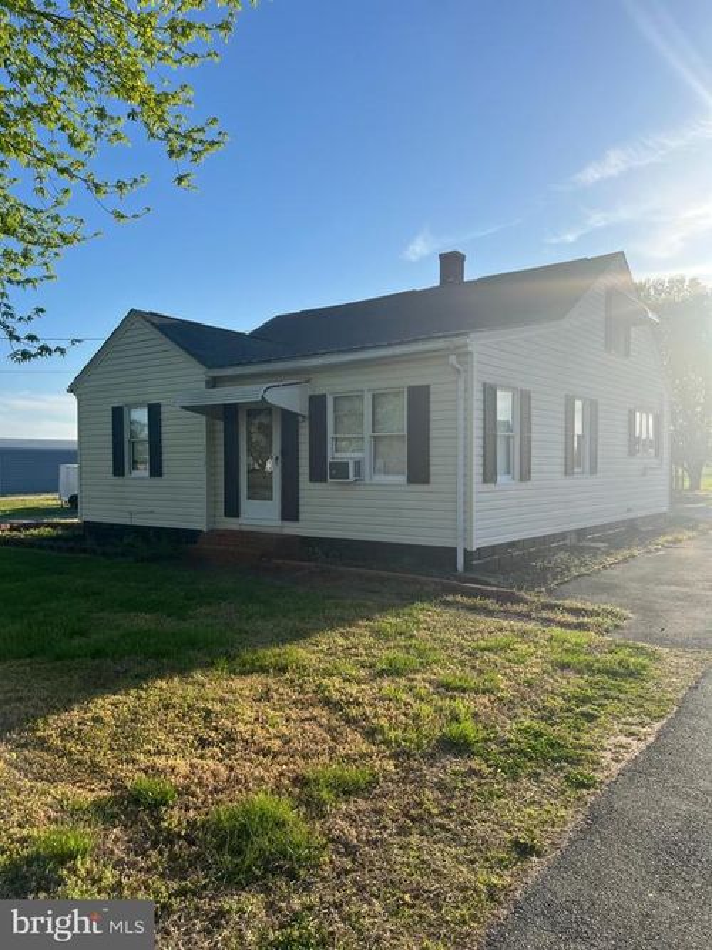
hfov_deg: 53.0
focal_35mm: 26
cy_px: 475
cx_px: 356
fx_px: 713
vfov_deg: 67.3
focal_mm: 5.7
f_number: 1.5
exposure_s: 1/3460
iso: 50
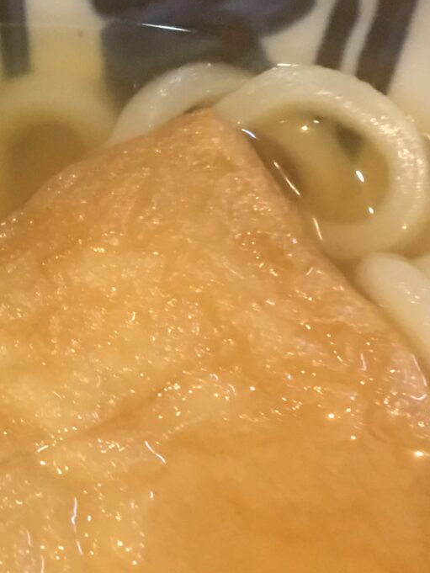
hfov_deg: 13.4
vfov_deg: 17.1
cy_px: 708
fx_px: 1805
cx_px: 27
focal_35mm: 109
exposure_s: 1/15
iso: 100
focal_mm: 4.15
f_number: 2.2
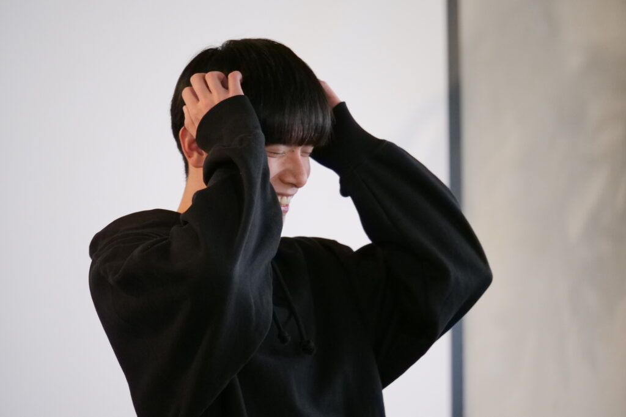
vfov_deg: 7.1
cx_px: 313
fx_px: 3355
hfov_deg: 10.7
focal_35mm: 193
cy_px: 208
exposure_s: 1/80
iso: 2000
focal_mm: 93
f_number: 2.8
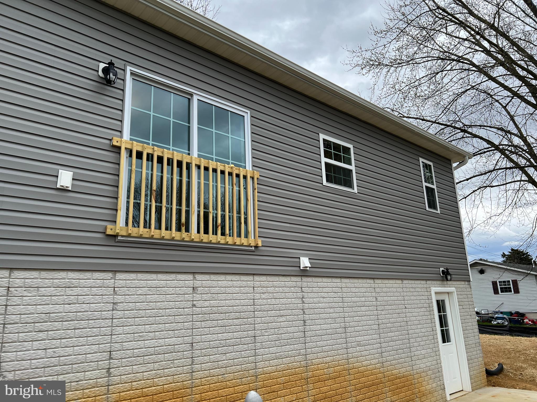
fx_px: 403
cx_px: 268
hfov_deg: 67.3
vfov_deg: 53.1
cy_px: 201
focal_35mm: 26
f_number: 1.5
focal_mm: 5.7
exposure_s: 1/1196
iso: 50
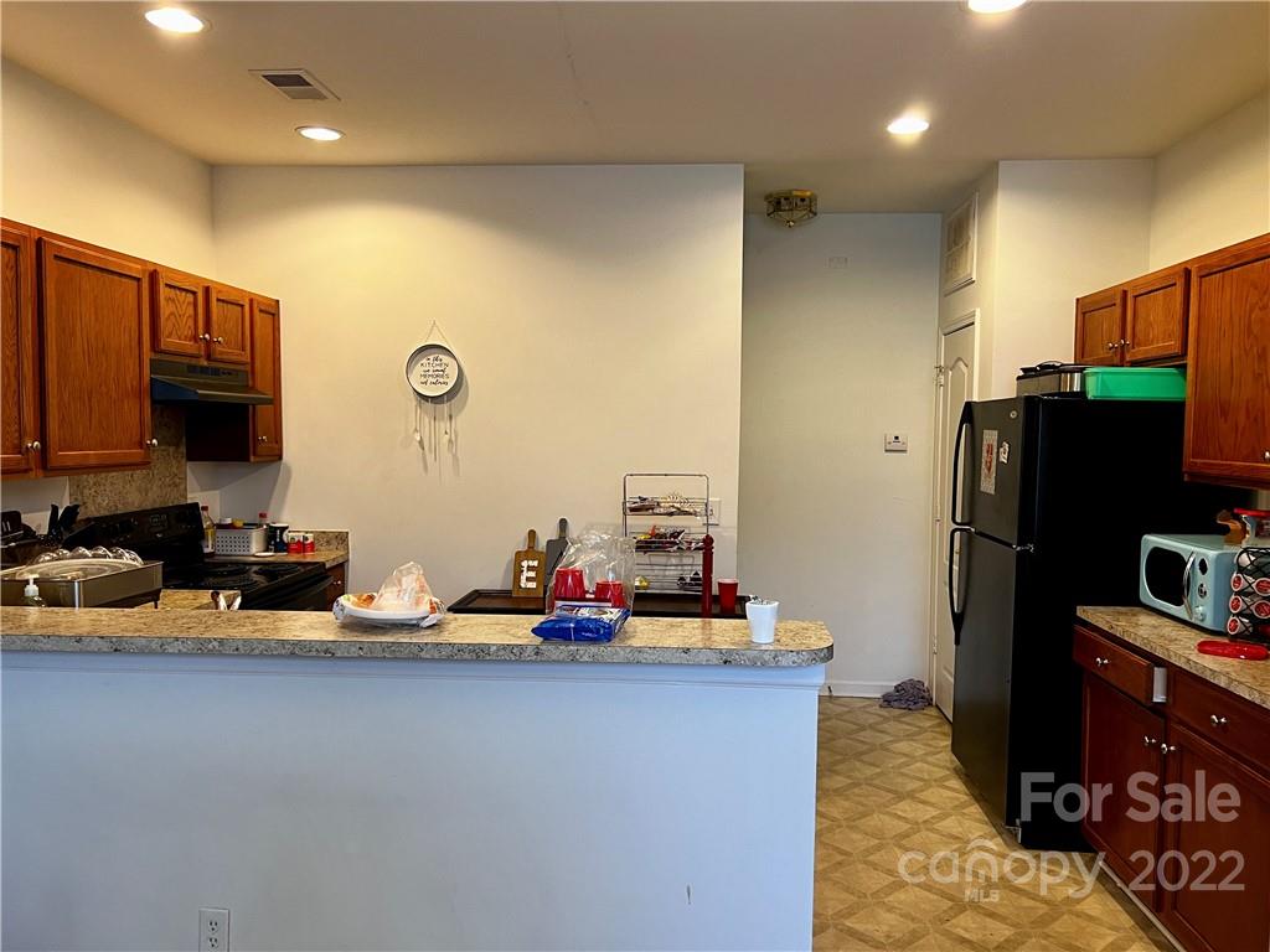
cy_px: 476
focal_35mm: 26
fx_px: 954
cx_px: 635
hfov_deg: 67.3
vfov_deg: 53.1
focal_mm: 5.7
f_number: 1.5
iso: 125
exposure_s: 1/60
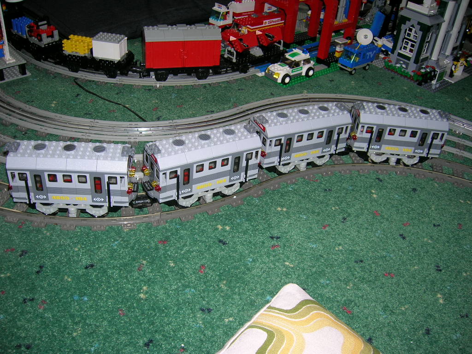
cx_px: 236
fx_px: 464
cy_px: 177
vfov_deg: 41.8
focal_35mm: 34
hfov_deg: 54.0
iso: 50
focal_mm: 5.7
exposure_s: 1/60.1
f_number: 2.9
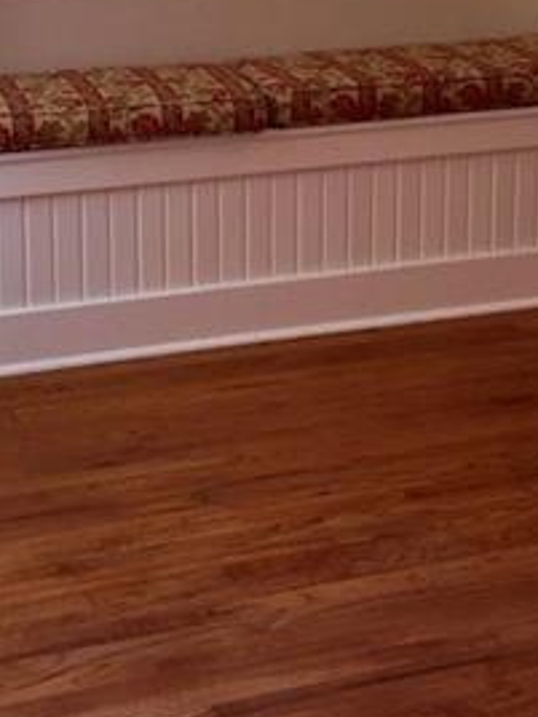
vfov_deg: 22.9
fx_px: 1720
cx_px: 254
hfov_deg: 17.8
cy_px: 45
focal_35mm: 83
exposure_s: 1/30
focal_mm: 4.15
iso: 50
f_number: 2.2
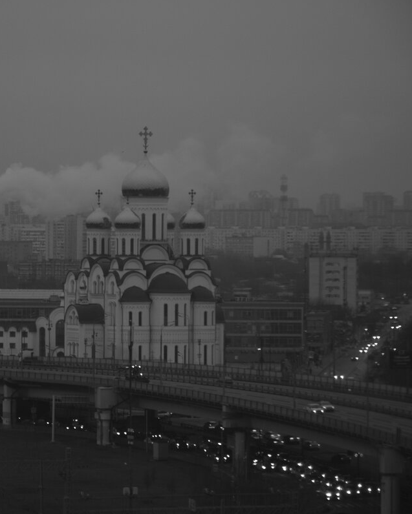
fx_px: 3394
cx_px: 111
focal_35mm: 223
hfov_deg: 6.9
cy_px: 256
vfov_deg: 8.7
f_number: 5.6
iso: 400
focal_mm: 105
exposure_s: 1/80
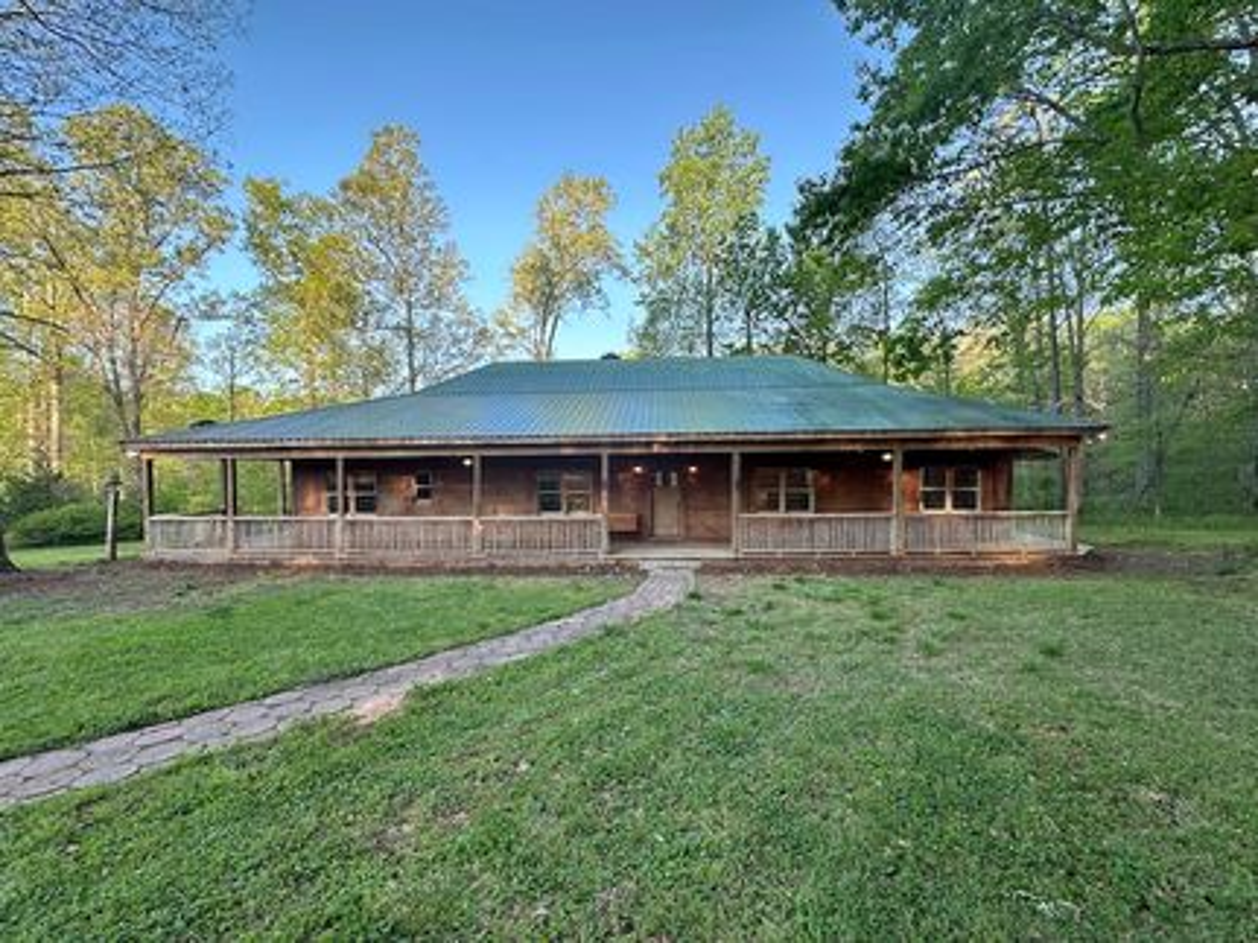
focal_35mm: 14
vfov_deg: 85.6
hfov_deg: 102.1
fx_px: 509
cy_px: 472
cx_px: 629
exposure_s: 1/148
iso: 40
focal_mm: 2.22
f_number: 2.2
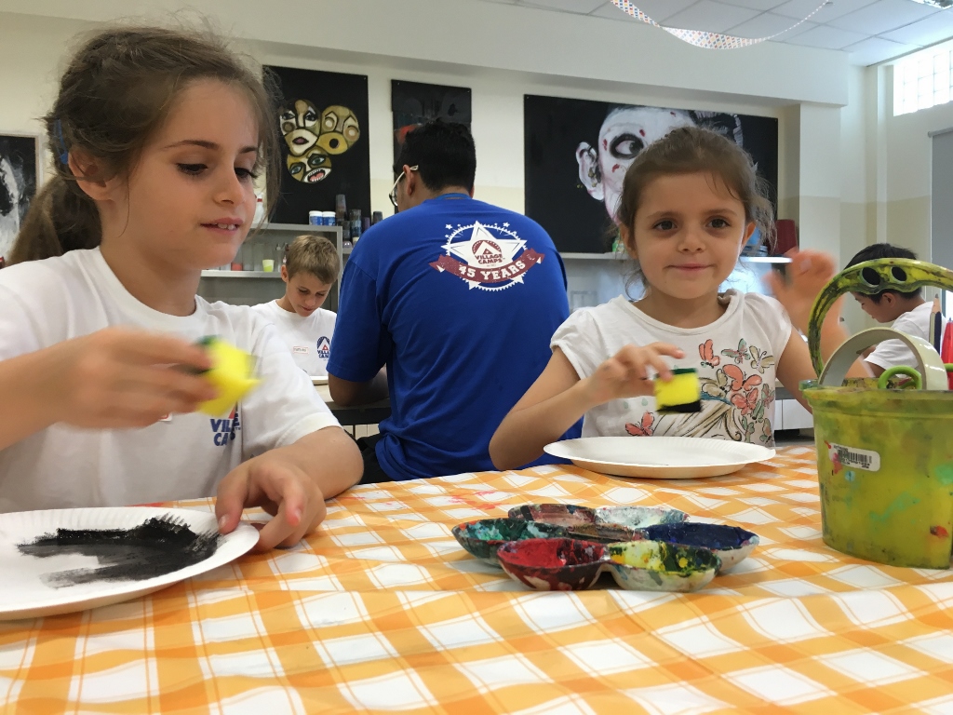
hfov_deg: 61.7
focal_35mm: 29
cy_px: 358
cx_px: 476
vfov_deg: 48.2
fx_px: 798
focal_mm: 4.15
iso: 64
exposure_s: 1/33
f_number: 2.2
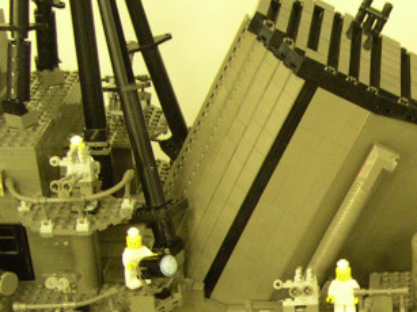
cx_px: 535
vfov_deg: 14.7
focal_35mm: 99
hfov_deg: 18.5
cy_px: 309
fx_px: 1192
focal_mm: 8
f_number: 2.8
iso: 400
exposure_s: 1/5
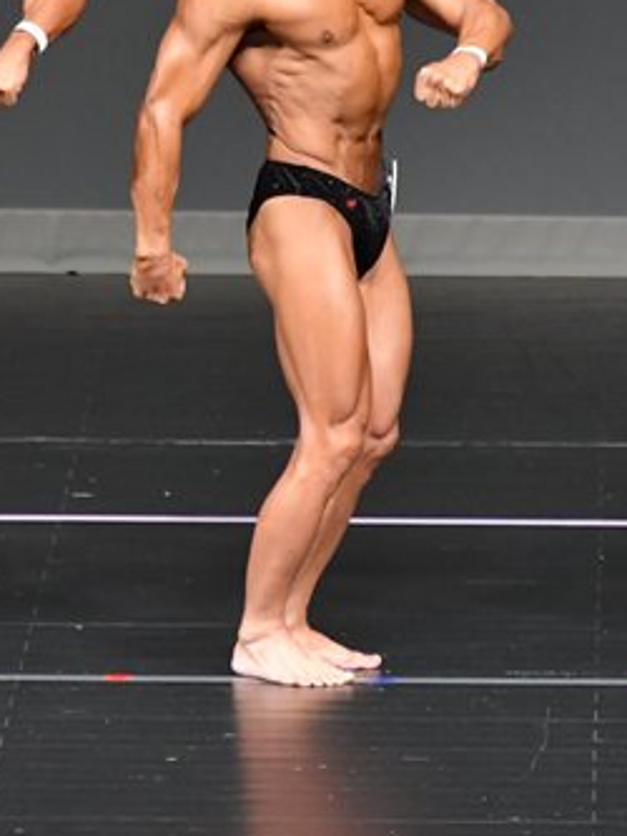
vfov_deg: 2.8
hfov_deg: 2.1
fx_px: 17015
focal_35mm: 705
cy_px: 213
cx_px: 315
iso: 5000
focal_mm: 210
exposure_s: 1/400
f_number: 5.6
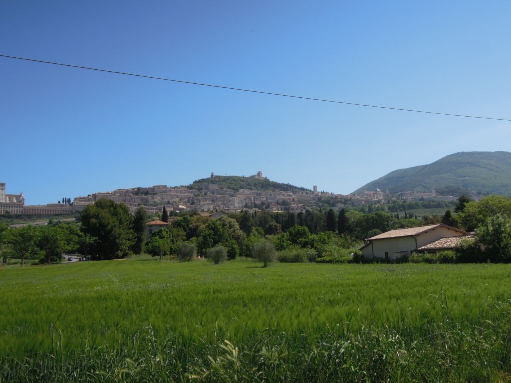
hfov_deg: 58.4
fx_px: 458
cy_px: 192
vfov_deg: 45.4
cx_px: 256
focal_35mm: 31
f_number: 4.2
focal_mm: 5.5
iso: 160
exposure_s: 1/1250
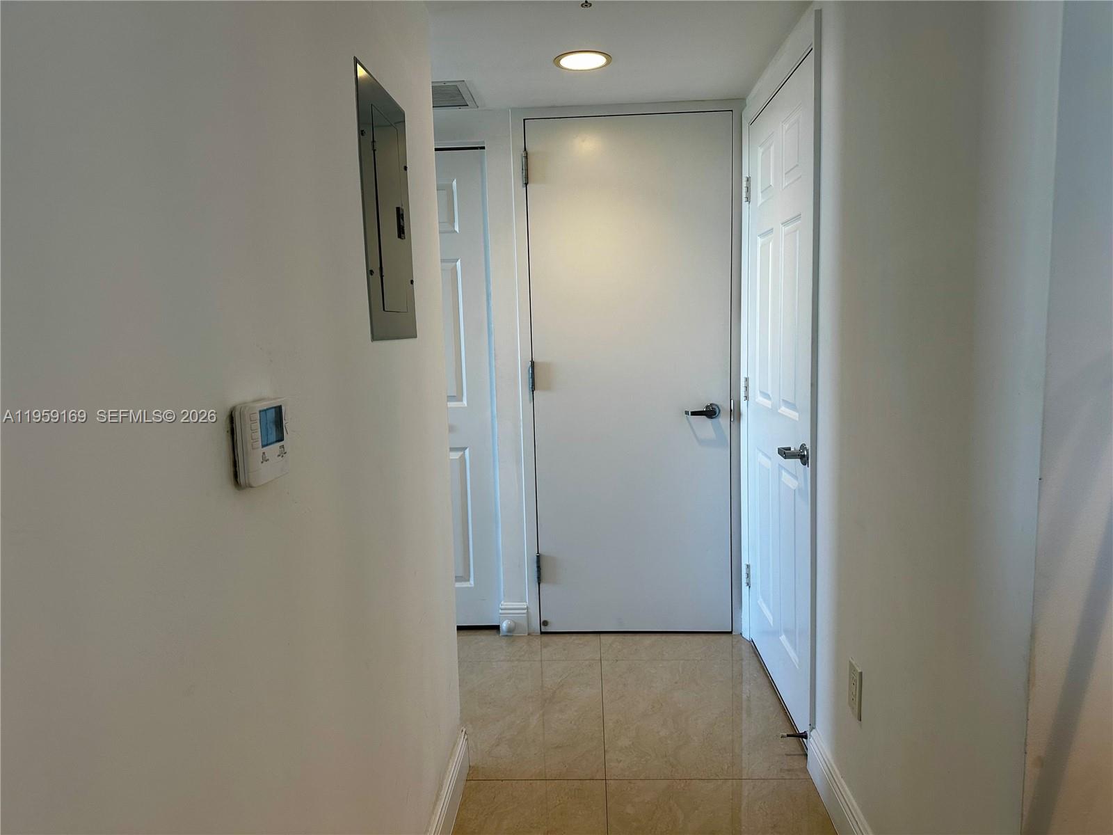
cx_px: 556
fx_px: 772
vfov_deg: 56.8
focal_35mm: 24
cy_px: 418
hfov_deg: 71.6
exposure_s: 1/120
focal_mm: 6.86
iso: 125
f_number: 1.78
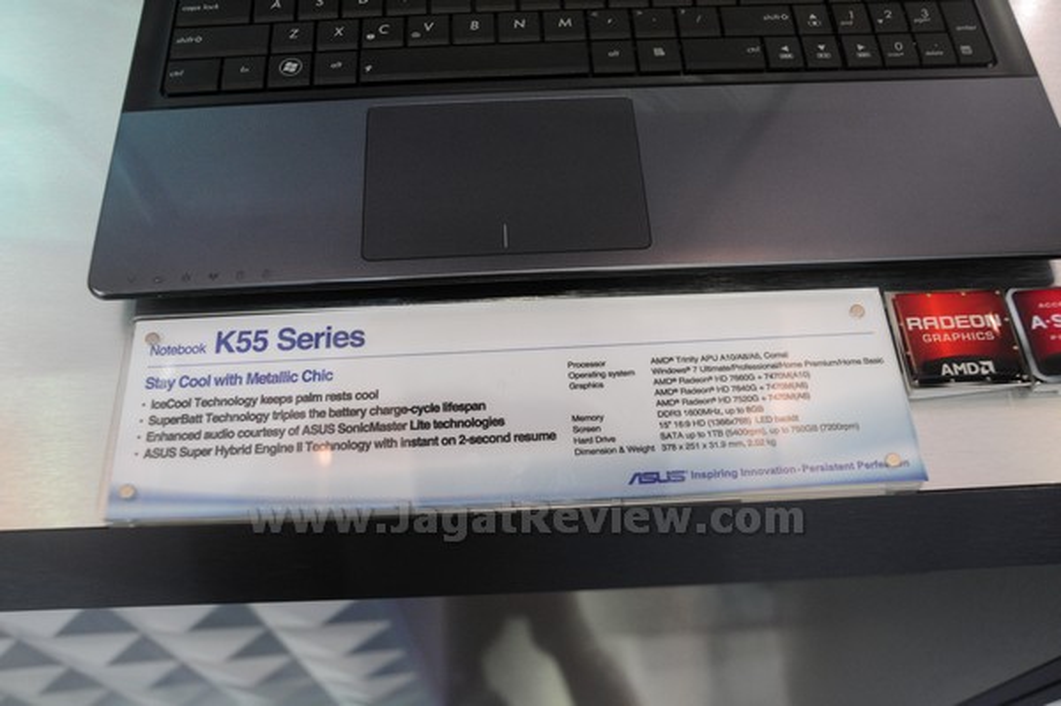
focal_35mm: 33
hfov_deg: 57.3
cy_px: 353
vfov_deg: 39.9
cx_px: 530
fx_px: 972
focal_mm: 22
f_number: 3.8
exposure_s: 1/320
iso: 1000
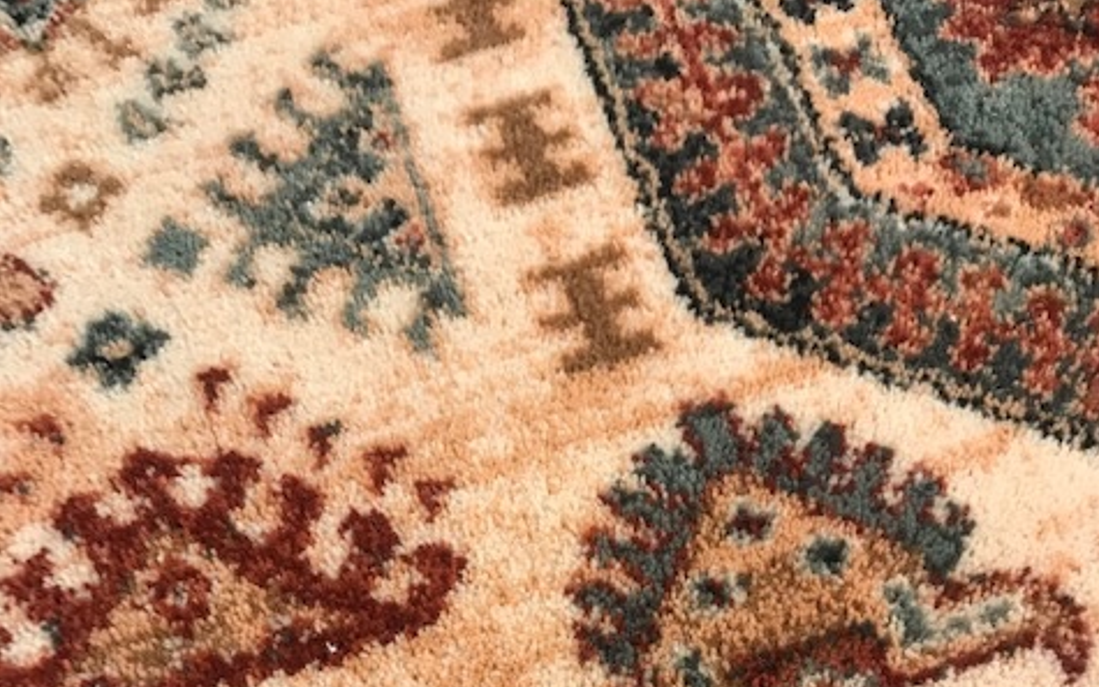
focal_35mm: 40
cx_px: 553
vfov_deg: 30.3
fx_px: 1198
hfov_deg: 49.3
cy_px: 643
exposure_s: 1/20
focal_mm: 3.99
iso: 40
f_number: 1.8
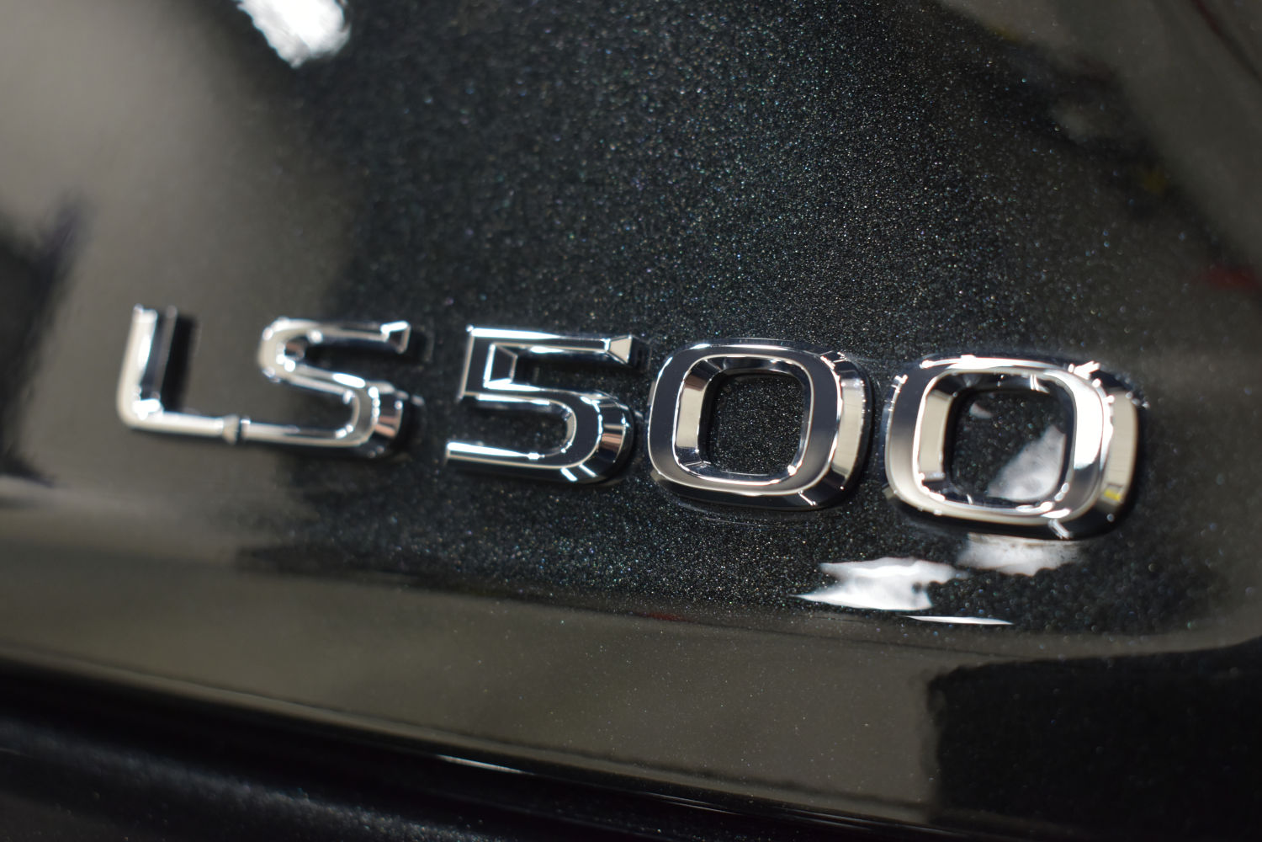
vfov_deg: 25.8
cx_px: 631
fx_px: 1840
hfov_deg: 37.9
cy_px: 421
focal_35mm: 52
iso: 640
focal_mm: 35
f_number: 4.5
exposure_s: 1/30
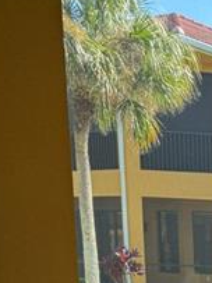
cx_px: 384
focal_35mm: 91
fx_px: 744
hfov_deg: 14.3
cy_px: 432
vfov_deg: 18.8
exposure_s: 1/235
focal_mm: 6.76
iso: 125
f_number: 1.78
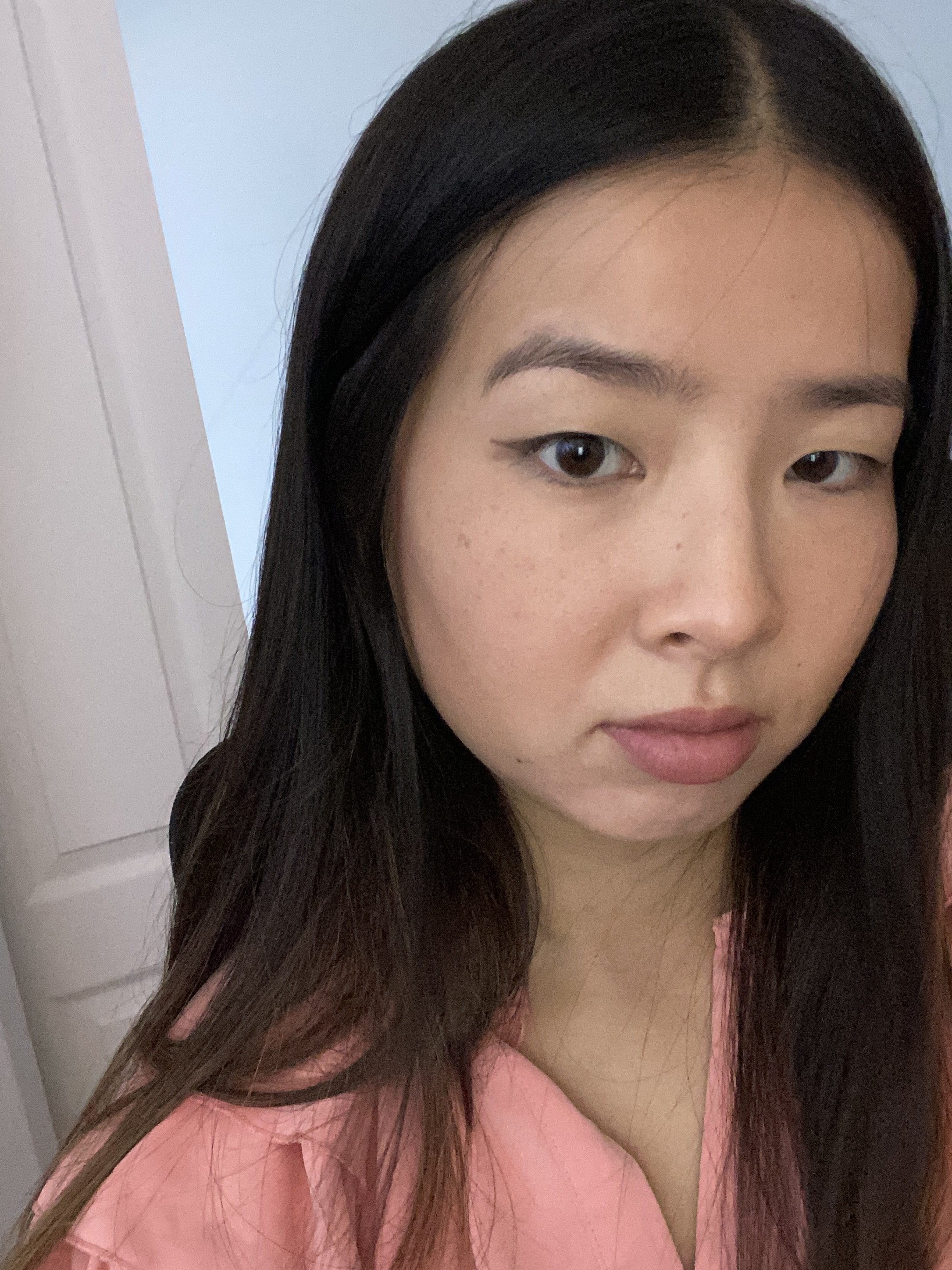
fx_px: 1173
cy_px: 636
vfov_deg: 56.8
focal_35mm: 32
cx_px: 486
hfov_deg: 44.2
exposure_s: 1/34
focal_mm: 2.71
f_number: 2.2
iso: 640
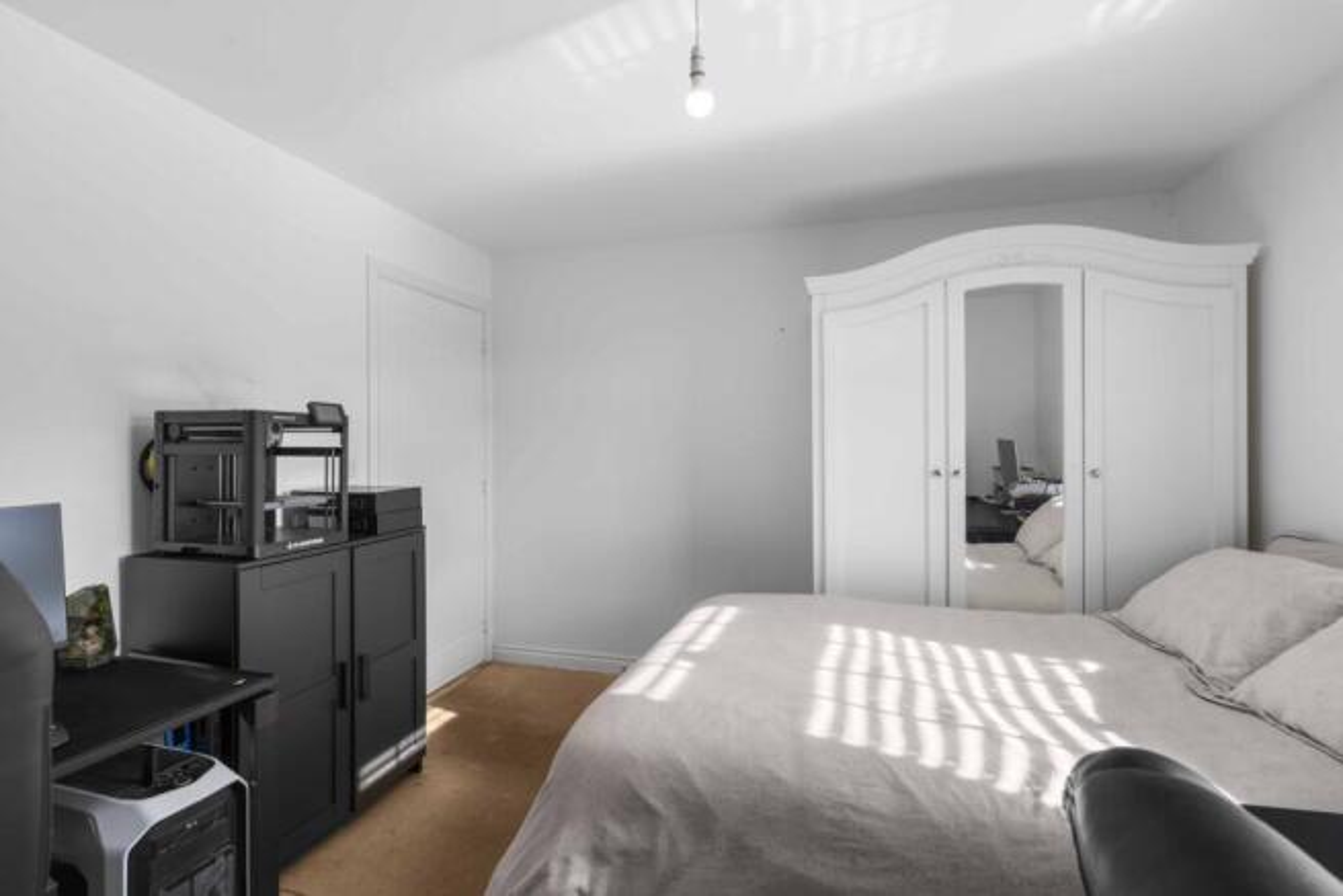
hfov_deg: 93.3
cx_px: 672
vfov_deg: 70.5
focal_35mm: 17
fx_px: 634
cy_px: 448
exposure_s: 1/4
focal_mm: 17
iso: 320
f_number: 8
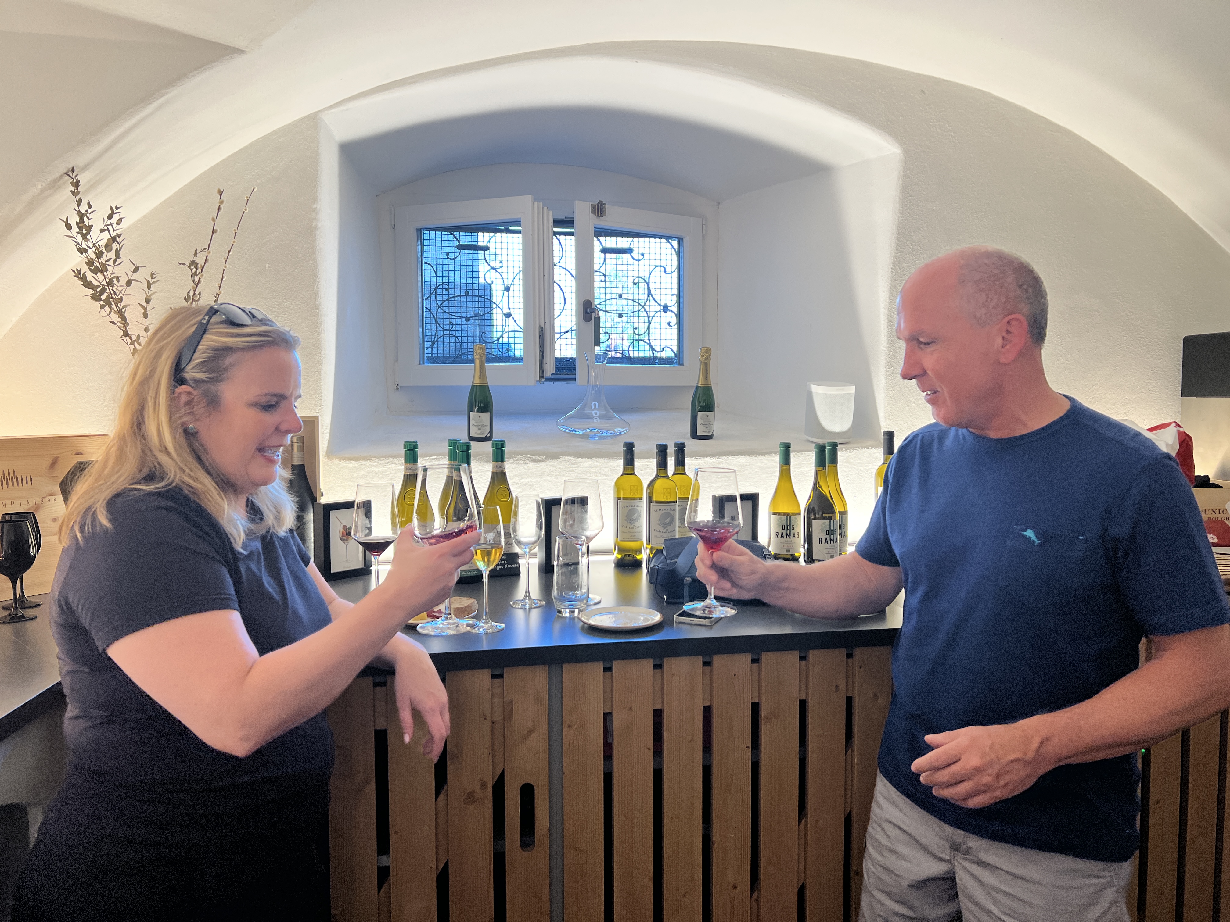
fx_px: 924
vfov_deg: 53.1
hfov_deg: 67.3
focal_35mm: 26
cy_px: 461
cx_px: 615
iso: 64
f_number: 1.5
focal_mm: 5.7
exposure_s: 1/100
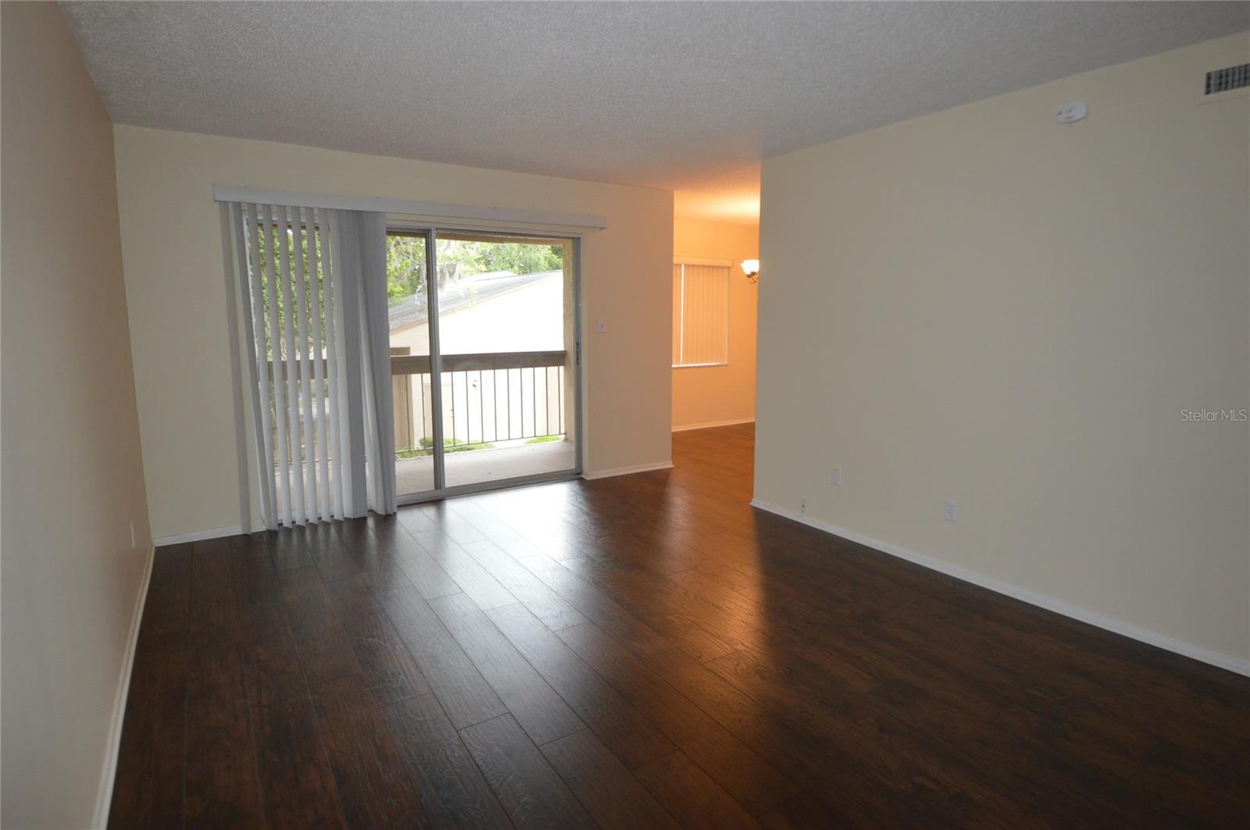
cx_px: 625
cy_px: 415
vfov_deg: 67.3
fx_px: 624
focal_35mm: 18
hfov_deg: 90.1
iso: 720
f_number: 3.8
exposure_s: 1/60
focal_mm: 12
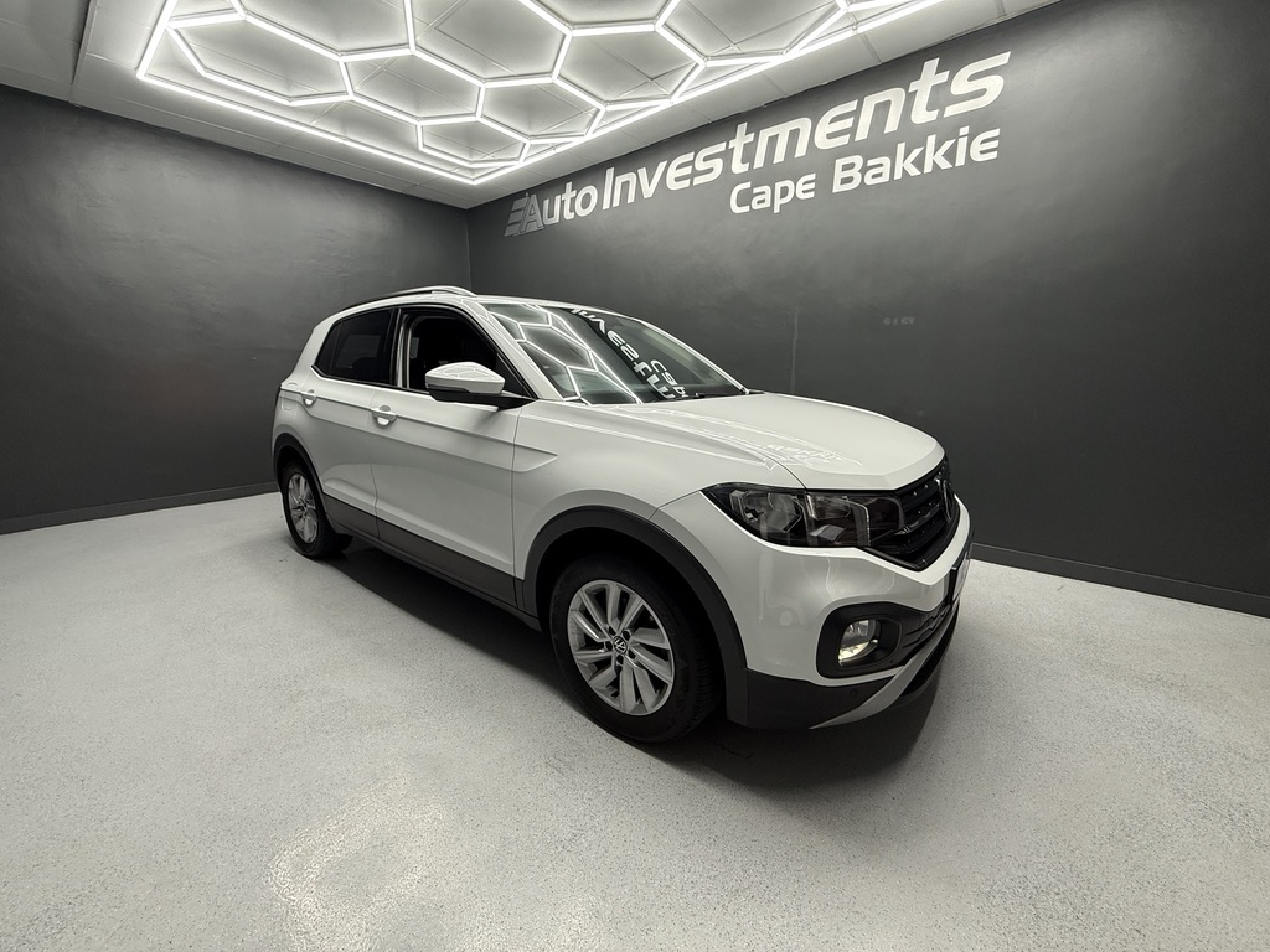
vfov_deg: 85.7
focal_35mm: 14
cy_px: 476
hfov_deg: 102.1
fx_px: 514
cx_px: 635
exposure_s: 1/100
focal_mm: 2.22
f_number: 2.2
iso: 160
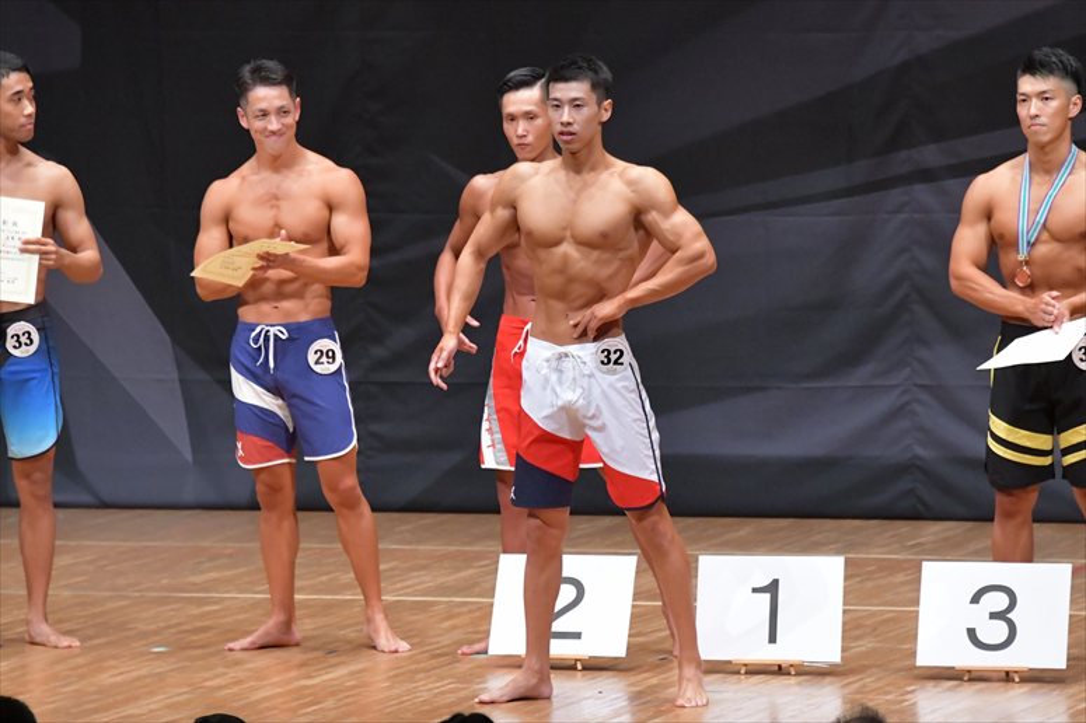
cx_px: 543
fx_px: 8141
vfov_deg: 5.1
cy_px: 362
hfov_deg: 7.6
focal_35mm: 270
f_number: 5.6
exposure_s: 1/400
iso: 8000
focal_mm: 180
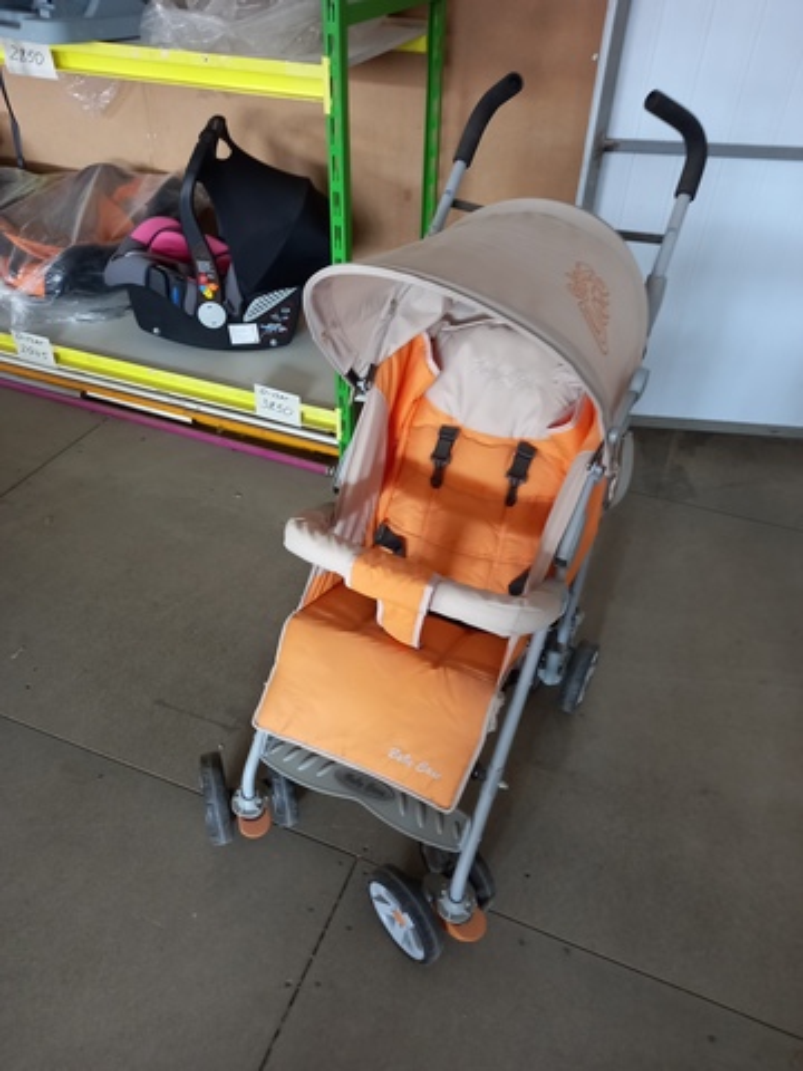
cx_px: 402
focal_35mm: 25
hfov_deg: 54.9
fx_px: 773
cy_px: 536
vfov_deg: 69.4
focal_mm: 4.6
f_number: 2
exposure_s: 1/24
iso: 200
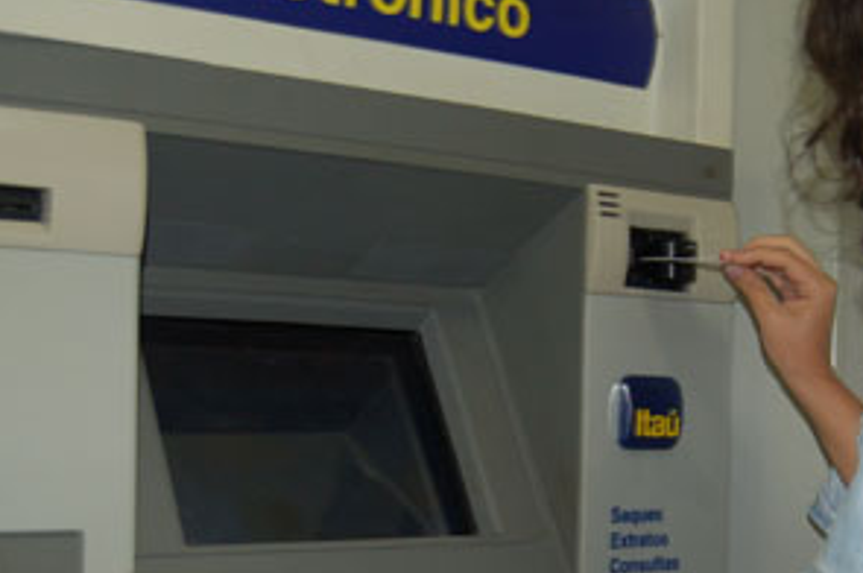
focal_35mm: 75
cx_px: 589
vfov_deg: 18.0
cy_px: 425
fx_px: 1796
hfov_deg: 26.8
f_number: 4
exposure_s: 1/30
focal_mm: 26
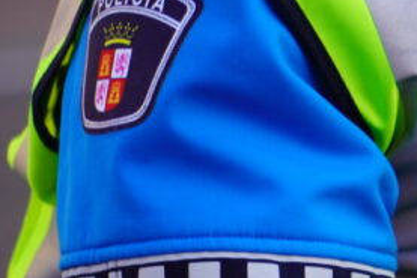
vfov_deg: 2.3
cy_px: 248
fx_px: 6993
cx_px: 470
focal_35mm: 603
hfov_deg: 3.4
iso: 400
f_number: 5.6
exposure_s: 1/250
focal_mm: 145
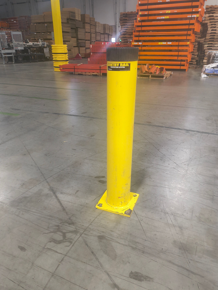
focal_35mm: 26
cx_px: 108
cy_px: 145
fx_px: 218
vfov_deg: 67.3
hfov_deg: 53.1
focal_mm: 4.68
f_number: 1.7
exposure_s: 1/60
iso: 1150
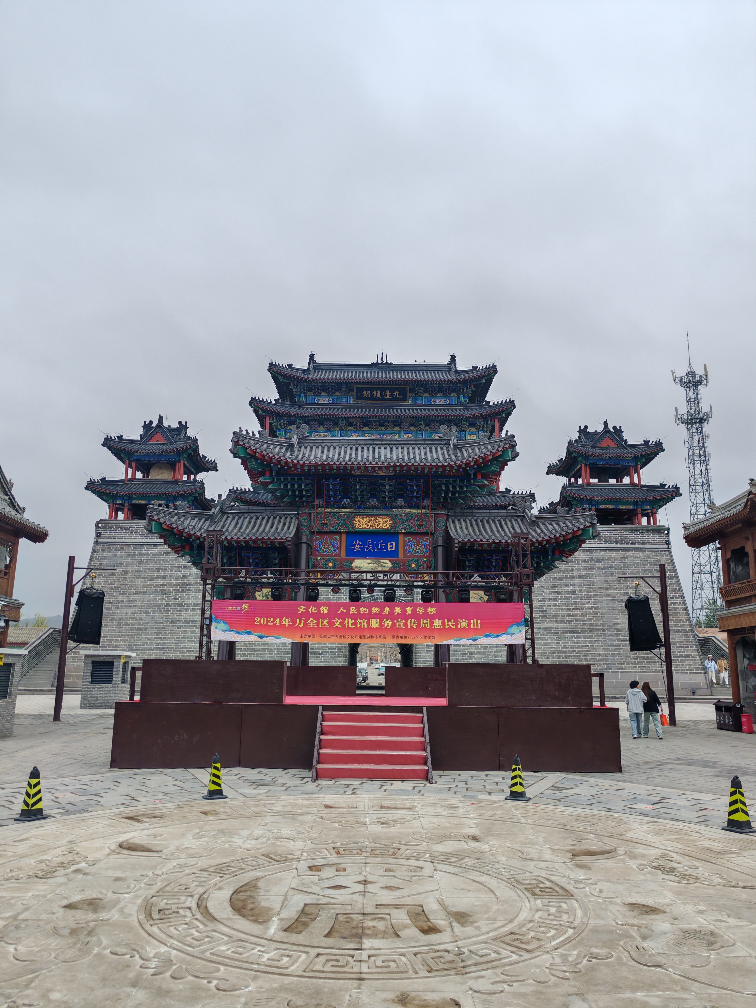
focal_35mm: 27
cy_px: 504
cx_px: 378
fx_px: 786
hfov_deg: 51.4
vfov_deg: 65.3
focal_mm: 5.52
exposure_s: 1/820
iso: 50
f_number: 1.95
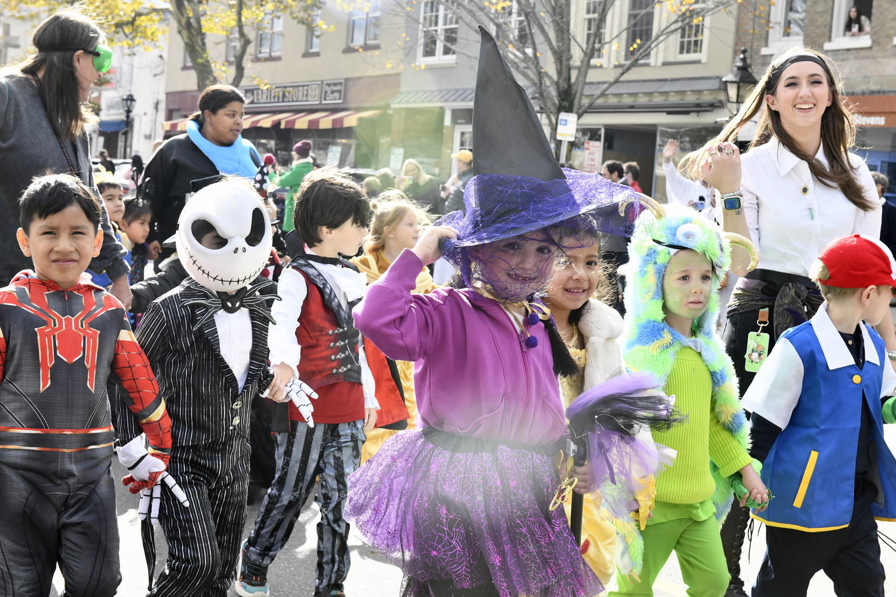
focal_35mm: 62
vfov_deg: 21.9
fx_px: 1543
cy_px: 298
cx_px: 448
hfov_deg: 32.4
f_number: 13
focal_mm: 62
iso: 1600
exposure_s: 1/640
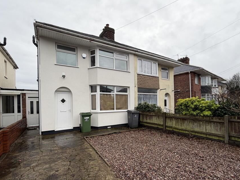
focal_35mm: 17
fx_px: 118
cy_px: 104
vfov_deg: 74.2
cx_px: 112
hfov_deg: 90.9
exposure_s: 1/411
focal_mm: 2.22
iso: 50
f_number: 2.2
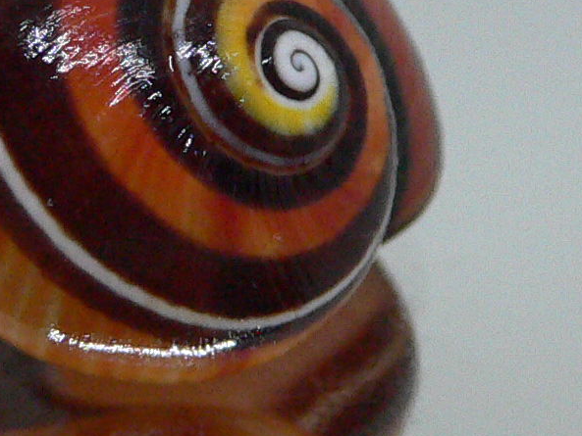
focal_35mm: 119
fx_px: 2001
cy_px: 186
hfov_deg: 16.5
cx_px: 147
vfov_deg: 12.5
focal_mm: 4.6
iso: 200
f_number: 2.8
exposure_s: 1/60
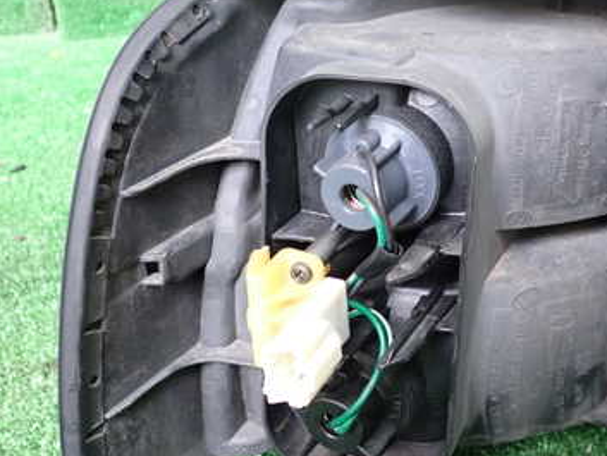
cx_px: 420
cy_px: 241
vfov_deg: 28.6
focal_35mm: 51
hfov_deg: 37.0
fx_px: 895
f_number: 2.3
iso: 500
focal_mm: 5.4
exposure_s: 1/30
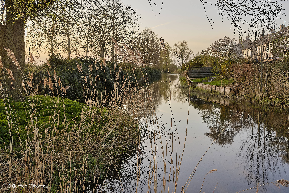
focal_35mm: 41
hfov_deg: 47.4
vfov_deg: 32.6
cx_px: 144
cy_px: 96
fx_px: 329
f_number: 7.1
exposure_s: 1/40
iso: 640
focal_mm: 27
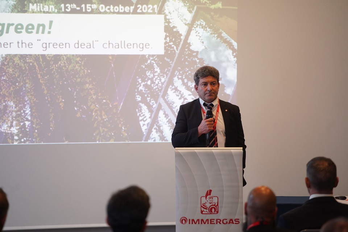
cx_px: 174
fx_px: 1934
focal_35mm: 200
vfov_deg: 6.9
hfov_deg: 10.3
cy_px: 116
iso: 3200
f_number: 4
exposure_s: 1/160
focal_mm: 200
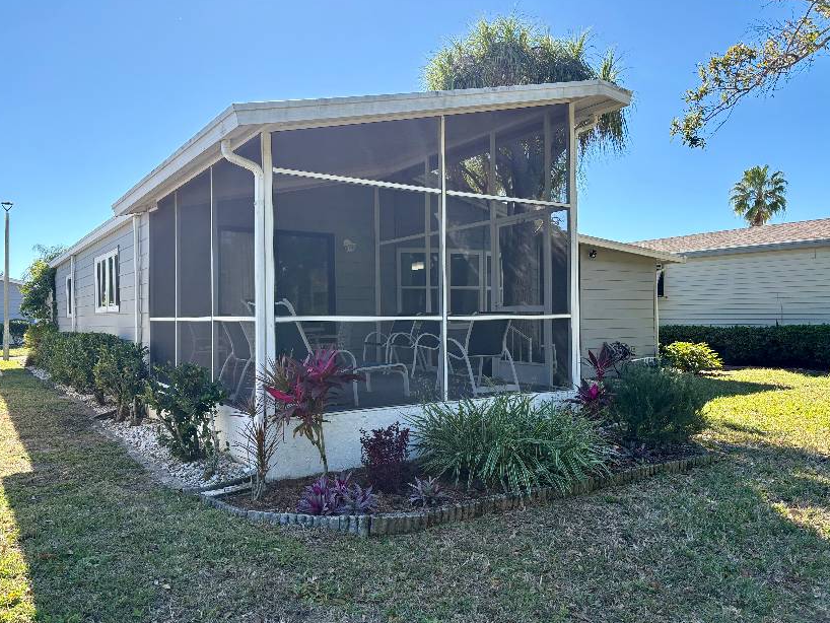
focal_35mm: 27
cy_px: 316
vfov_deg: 51.4
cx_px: 403
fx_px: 648
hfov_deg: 65.3
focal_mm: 5.96
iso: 64
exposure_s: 1/1667
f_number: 1.6
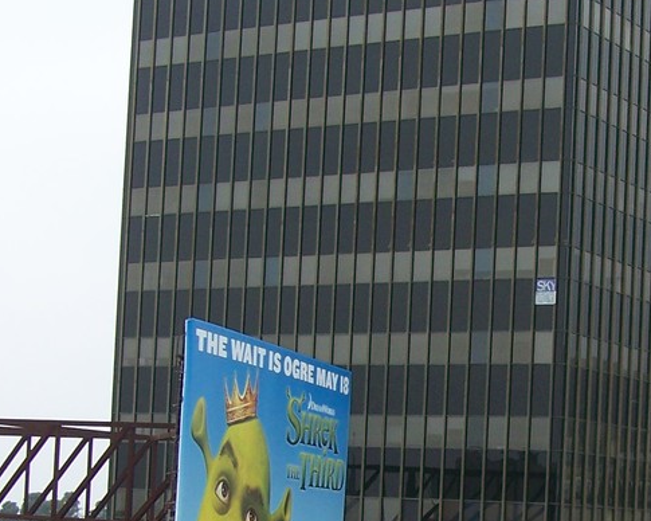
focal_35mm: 98
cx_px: 519
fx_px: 1888
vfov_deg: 15.5
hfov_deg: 19.4
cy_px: 488
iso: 80
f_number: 4
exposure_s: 1/800
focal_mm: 6.3
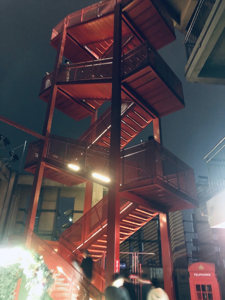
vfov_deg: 63.4
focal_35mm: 28
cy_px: 150
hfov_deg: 49.7
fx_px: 243
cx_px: 112
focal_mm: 3.99
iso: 320
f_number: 1.8
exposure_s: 1/4
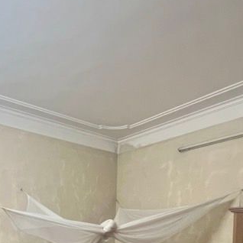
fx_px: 294
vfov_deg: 39.9
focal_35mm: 37
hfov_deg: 44.5
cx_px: 90
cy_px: 239
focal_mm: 1.57
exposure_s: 1/50
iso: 500
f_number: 1.8
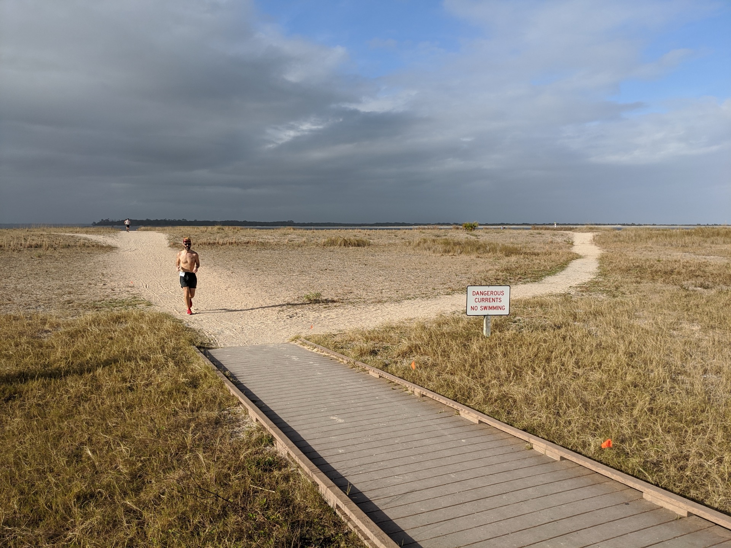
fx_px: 570
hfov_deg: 65.3
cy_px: 274
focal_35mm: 27
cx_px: 366
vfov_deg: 51.4
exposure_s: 1/2611
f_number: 1.73
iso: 54
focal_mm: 4.38
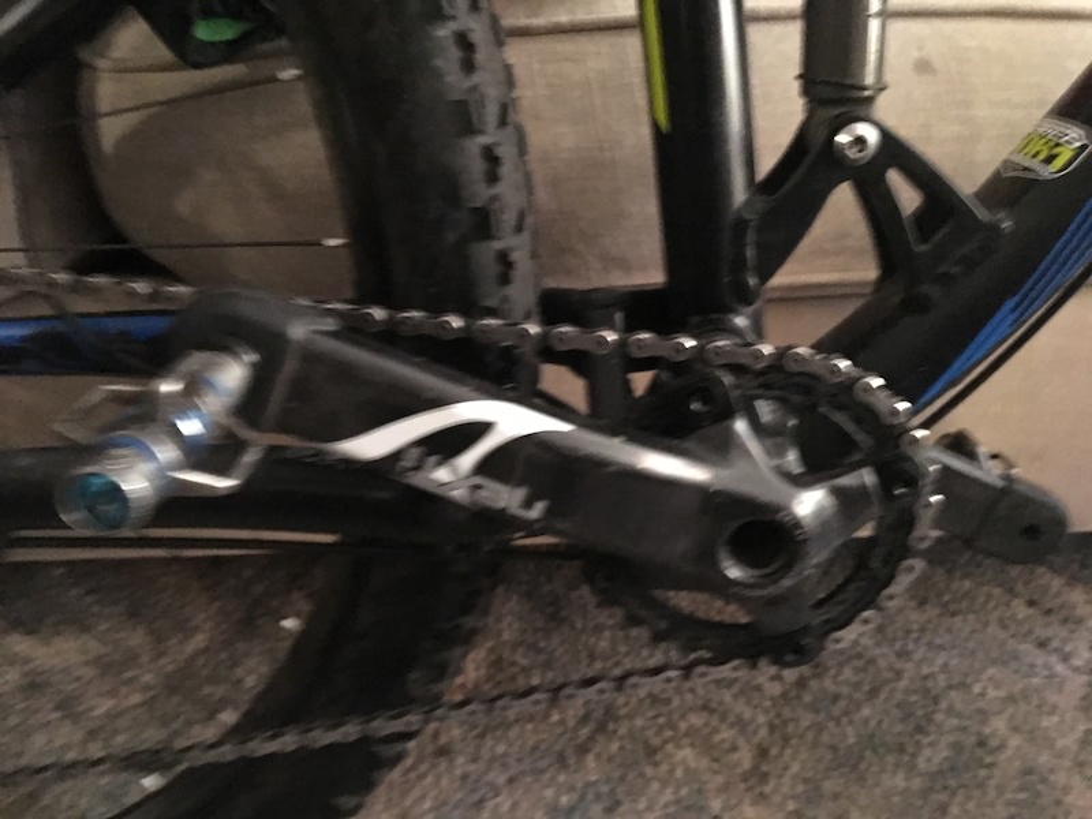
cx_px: 546
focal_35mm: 29
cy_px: 410
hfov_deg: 61.7
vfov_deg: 48.2
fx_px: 915
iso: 200
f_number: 2.2
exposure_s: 1/4
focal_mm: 4.15
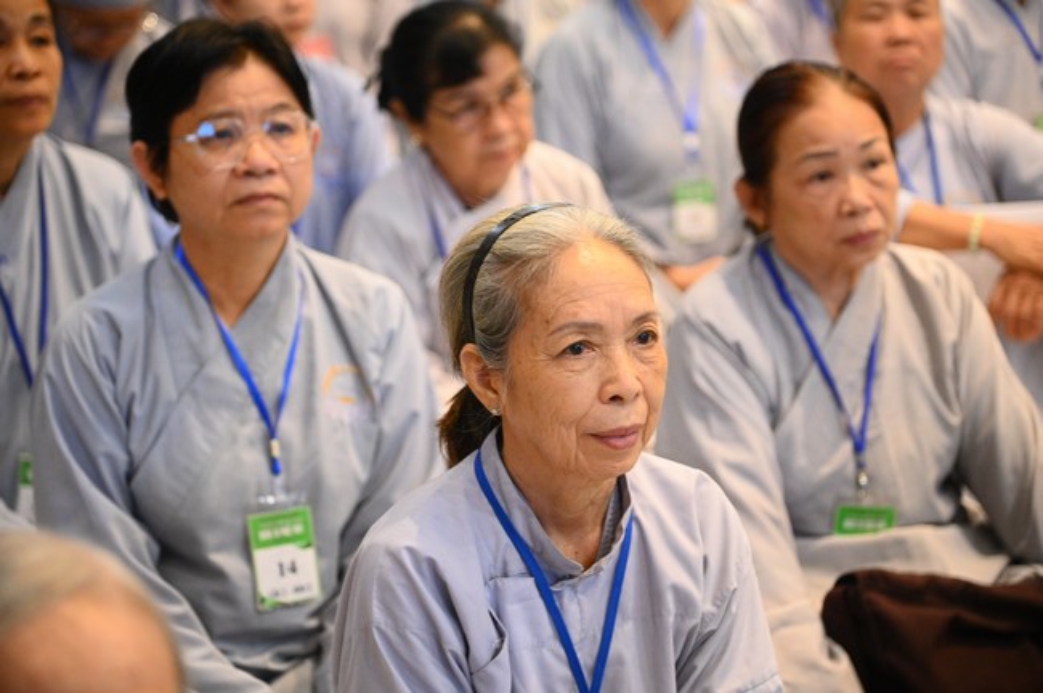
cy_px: 346
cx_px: 522
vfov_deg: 12.4
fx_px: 3184
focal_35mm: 110
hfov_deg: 18.6
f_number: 4
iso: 6400
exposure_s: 1/125
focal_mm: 110
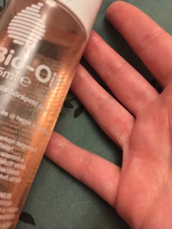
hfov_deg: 48.2
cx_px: 86
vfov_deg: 61.7
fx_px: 192
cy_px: 114
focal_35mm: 29
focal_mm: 4.15
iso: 250
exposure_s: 1/17
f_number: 2.2
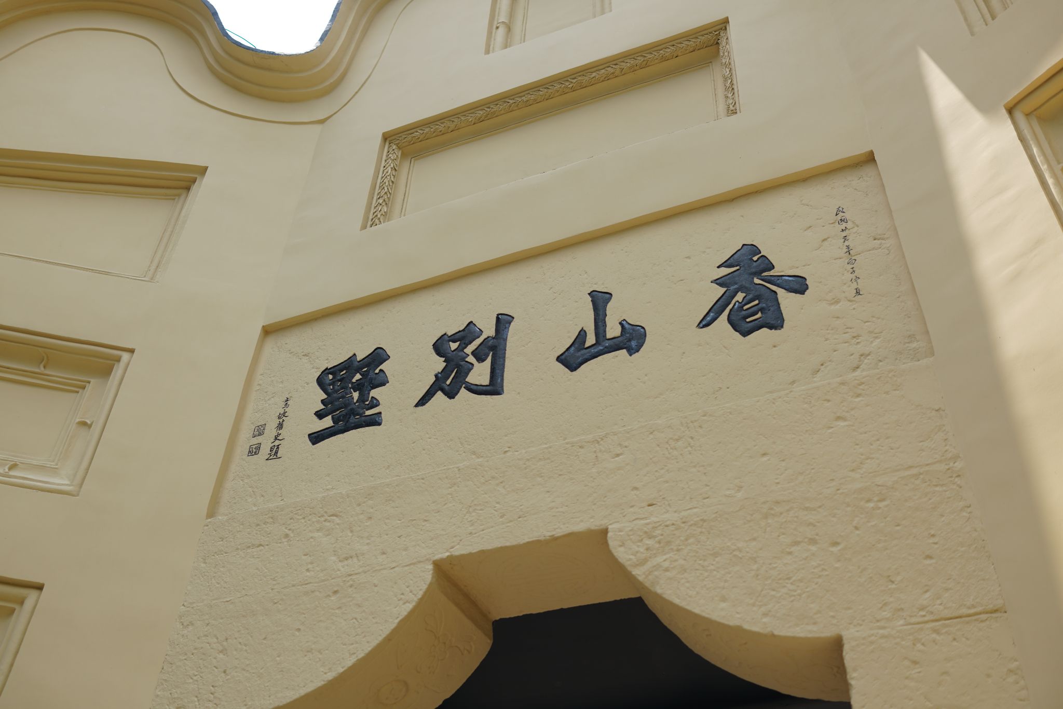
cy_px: 354
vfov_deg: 37.9
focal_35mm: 35
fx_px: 1034
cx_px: 532
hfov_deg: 54.4
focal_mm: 35
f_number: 2.2
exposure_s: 1/2000
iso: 100
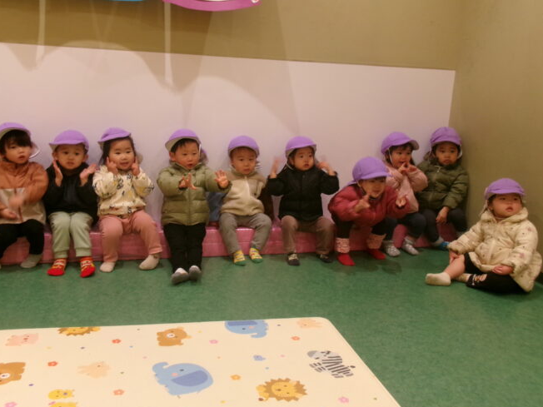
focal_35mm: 33
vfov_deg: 42.9
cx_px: 236
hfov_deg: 55.2
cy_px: 193
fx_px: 518
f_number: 3.9
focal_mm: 5.1
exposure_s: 1/34
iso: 223
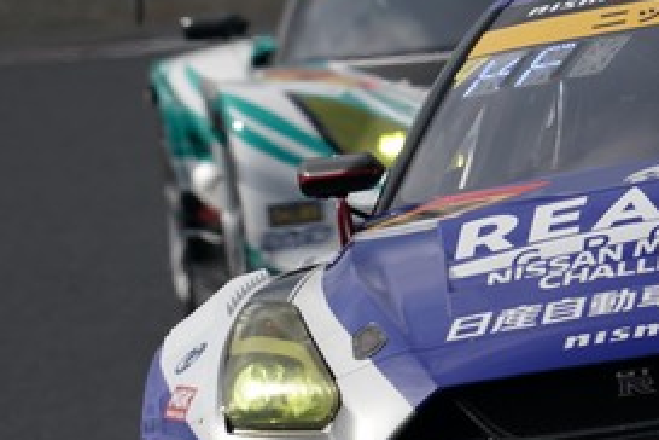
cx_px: 850
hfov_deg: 1.3
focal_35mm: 1581
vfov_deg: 0.9
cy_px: 128
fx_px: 28939
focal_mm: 600
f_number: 10
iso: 200
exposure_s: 1/800
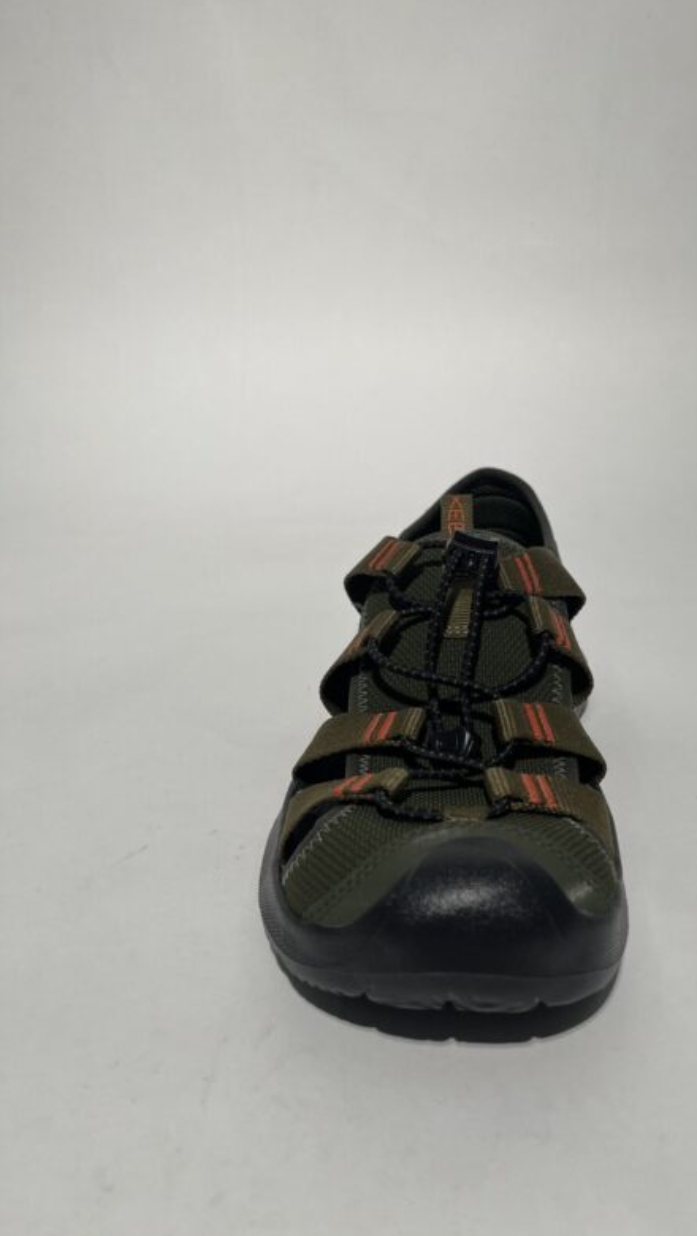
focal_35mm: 29
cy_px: 627
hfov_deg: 39.7
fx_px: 952
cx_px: 474
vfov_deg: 66.0
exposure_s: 1/477
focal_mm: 5.1
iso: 50
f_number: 1.6
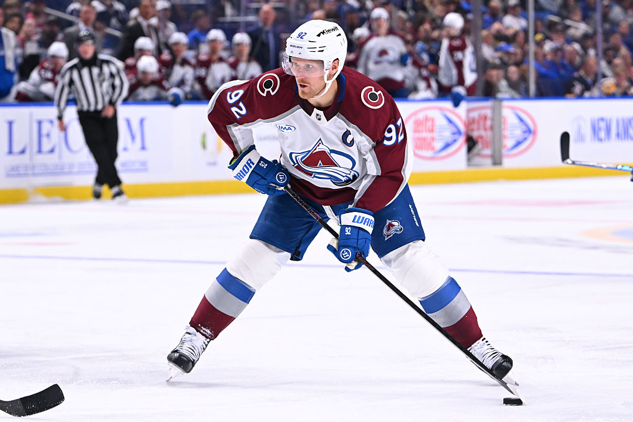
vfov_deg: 12.3
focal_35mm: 111
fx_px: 1952
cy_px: 210
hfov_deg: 18.4
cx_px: 317
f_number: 3.2
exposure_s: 1/1600
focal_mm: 110
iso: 2500
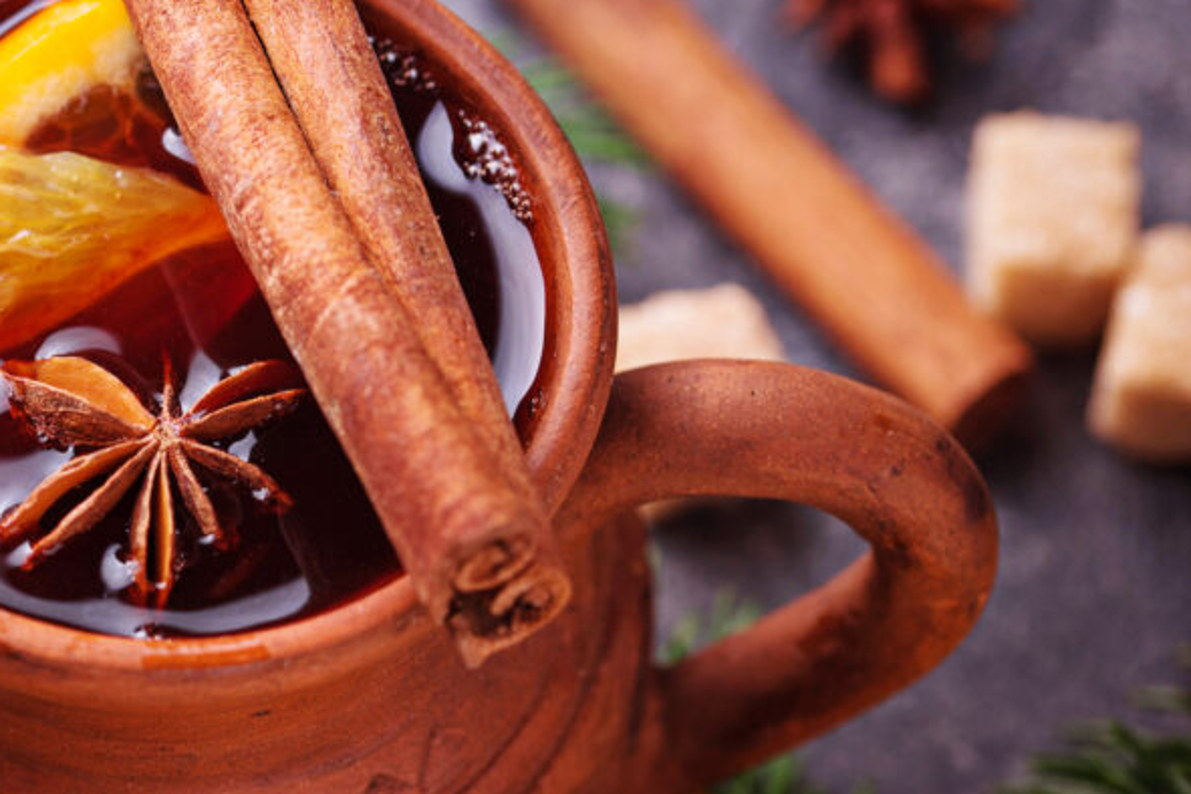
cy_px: 437
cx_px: 40
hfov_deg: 9.6
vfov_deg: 6.4
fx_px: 7046
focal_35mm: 213
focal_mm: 105
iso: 100
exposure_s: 1/125
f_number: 8
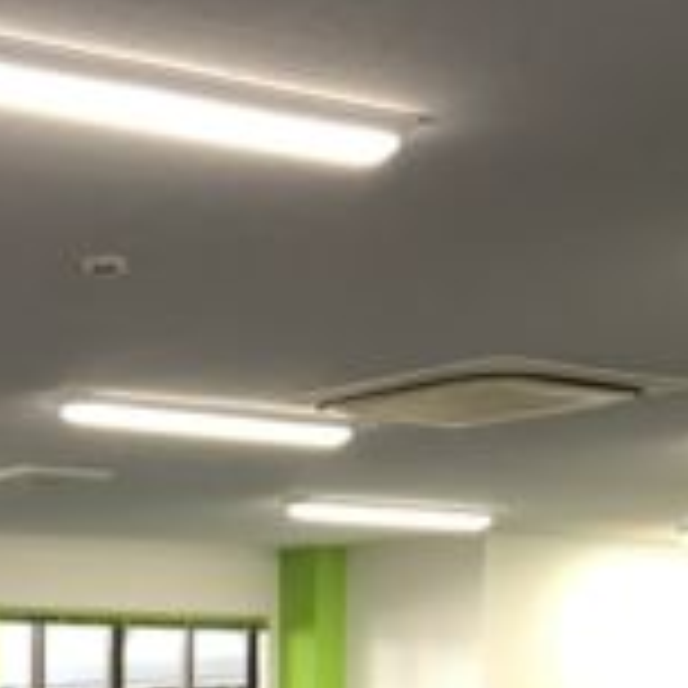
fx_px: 2181
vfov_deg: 16.8
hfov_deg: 16.2
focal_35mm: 97
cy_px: 931
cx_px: -391
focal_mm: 3.99
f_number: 1.8
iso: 32
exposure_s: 1/25
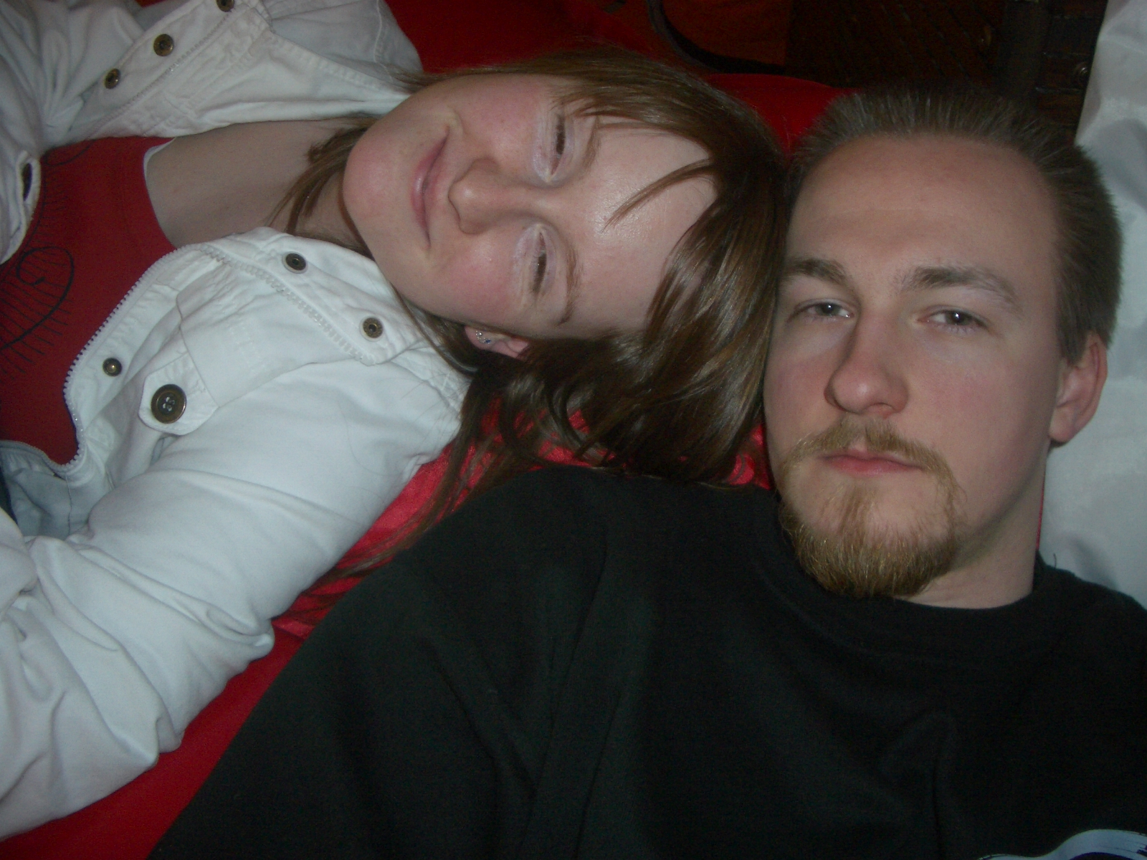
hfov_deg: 52.6
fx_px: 1160
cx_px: 574
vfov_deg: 40.7
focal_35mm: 35
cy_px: 430
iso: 100
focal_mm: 5.8
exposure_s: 1/60
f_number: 2.6
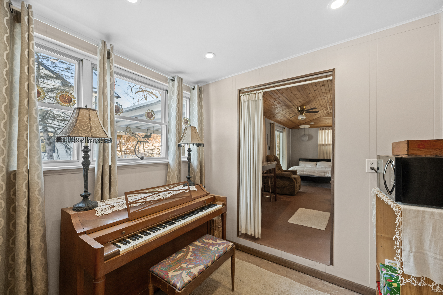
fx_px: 172
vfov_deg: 81.2
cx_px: 222
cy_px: 148
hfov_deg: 104.3
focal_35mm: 14
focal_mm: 14
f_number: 5.6
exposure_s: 1/50
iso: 800
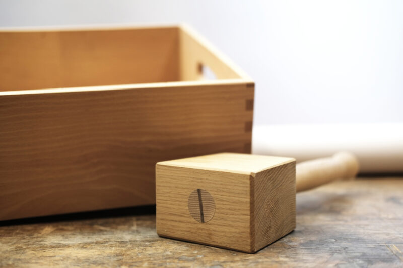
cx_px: 202
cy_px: 134
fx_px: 593
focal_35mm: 53
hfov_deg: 37.5
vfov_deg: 25.5
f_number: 2
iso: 250
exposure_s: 1/125
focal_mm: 35
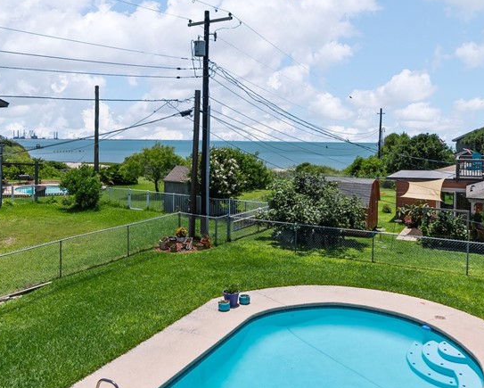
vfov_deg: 48.0
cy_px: 143
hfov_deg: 58.7
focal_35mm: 30
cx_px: 243
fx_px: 430
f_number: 10
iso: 80
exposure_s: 1/250
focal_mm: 16
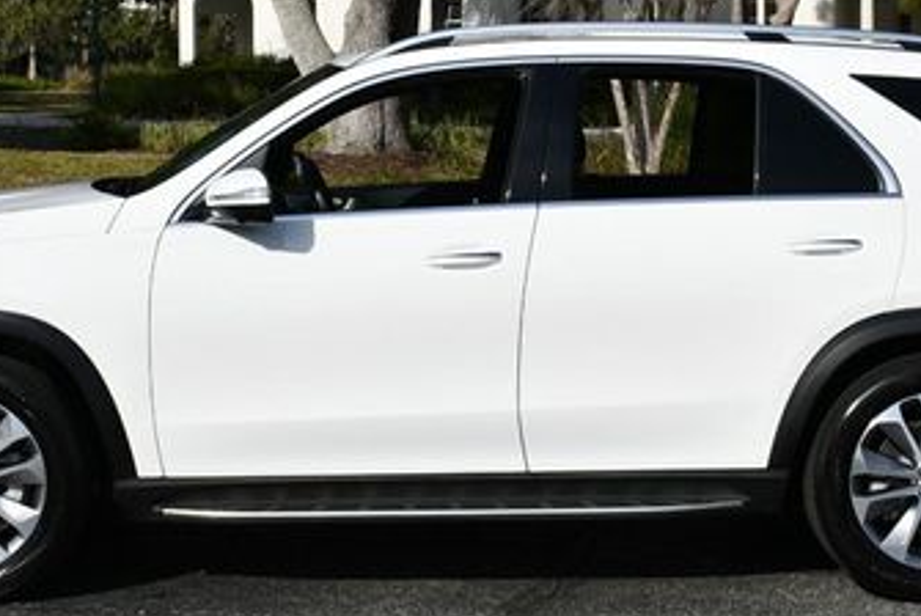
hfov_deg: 23.1
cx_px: 465
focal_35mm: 88
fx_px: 2253
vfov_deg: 15.4
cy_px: 96
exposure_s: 1/400
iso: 100
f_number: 10
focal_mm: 23
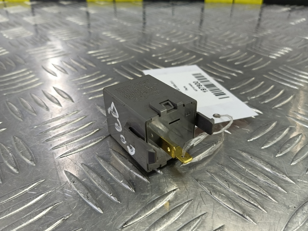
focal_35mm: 23
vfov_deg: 58.9
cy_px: 116
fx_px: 205
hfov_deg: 73.9
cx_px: 154
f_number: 1.6
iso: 103
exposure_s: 1/50
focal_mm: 4.11
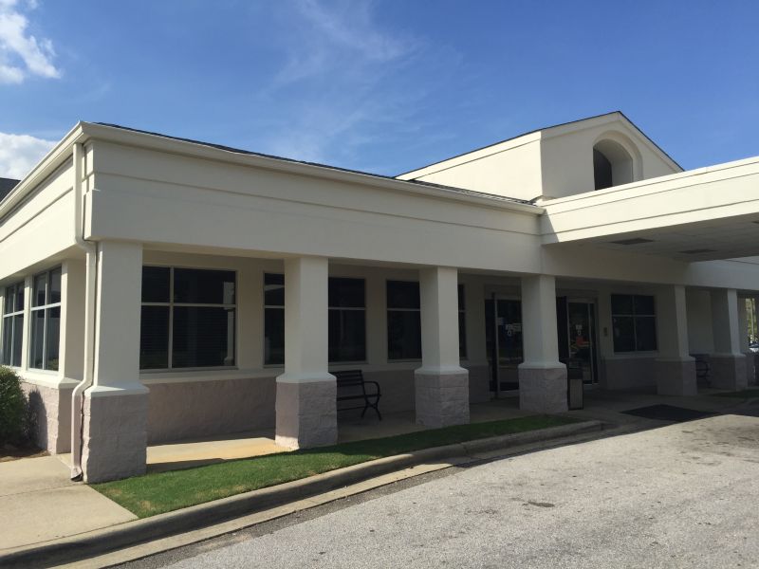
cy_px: 284
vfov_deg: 48.2
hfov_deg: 61.7
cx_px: 380
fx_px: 636
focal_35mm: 29
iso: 32
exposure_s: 1/2326
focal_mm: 4.15
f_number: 2.2
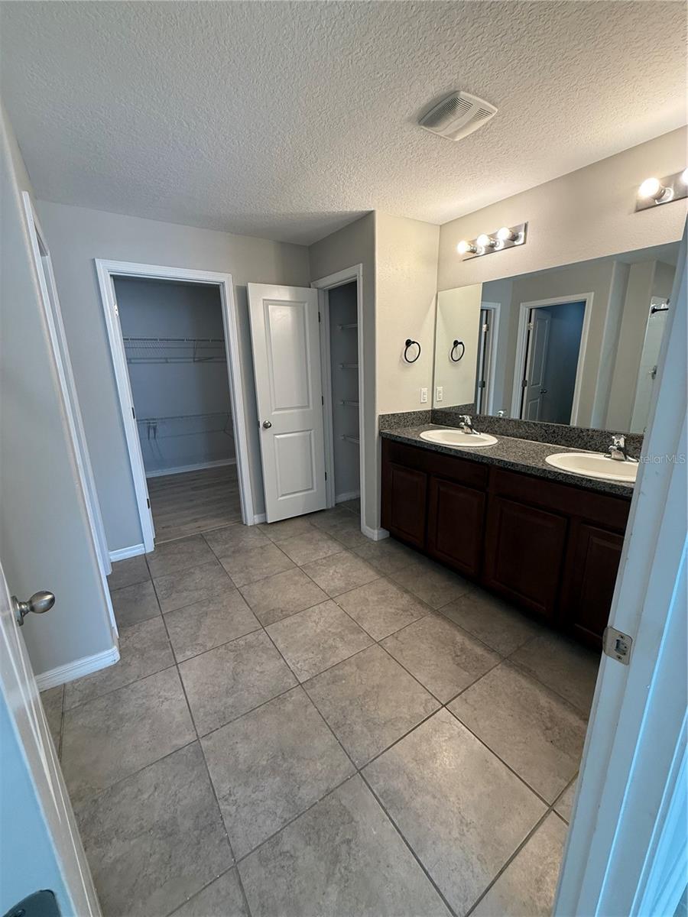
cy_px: 458
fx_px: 371
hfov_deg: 85.7
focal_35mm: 14
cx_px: 344
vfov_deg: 102.1
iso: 200
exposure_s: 1/120
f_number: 2.2
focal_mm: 2.22
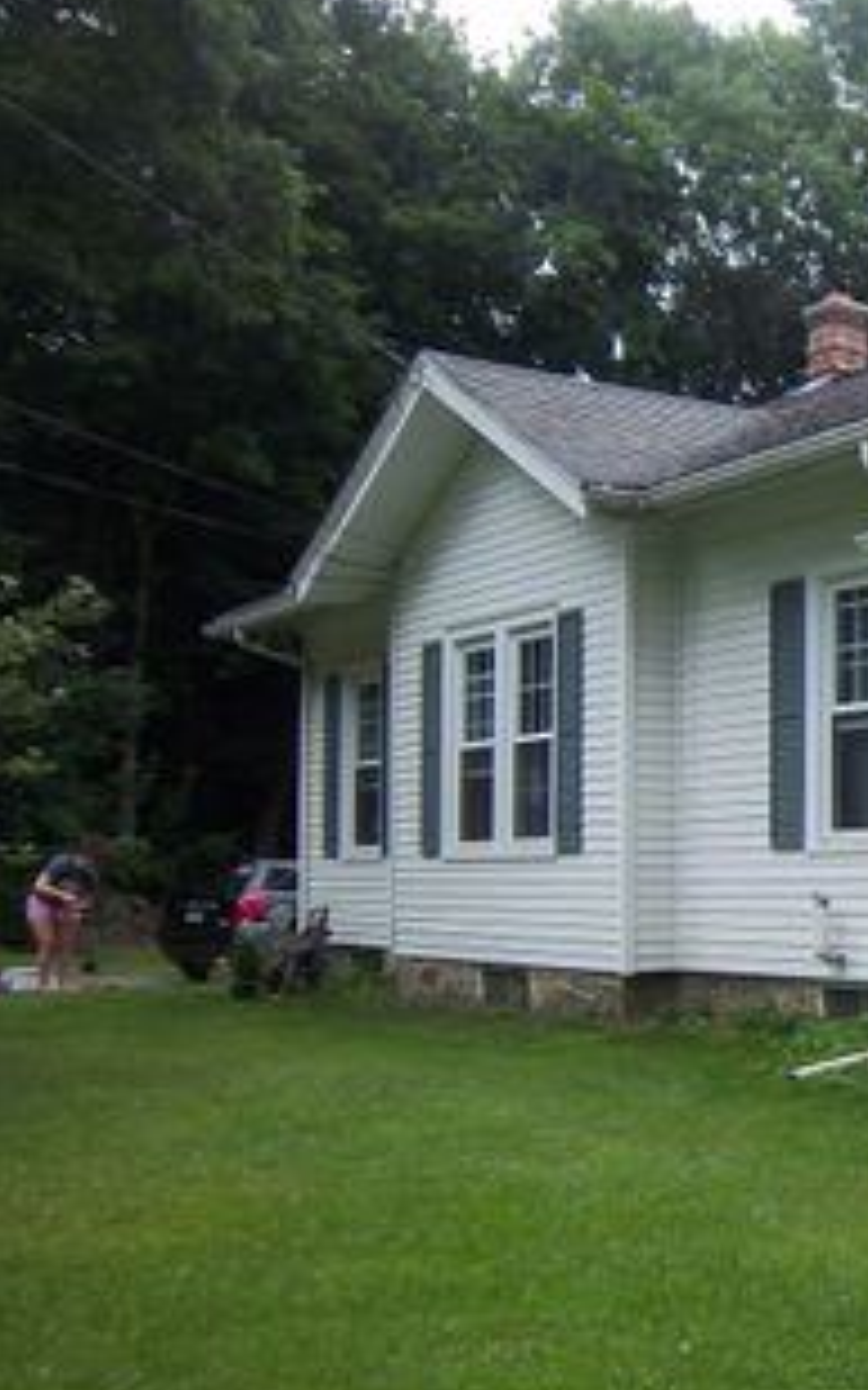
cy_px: 771
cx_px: 1115
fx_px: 1818
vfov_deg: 41.8
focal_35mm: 48
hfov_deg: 23.8
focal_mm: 5.1
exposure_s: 1/60
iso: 64
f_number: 3.5
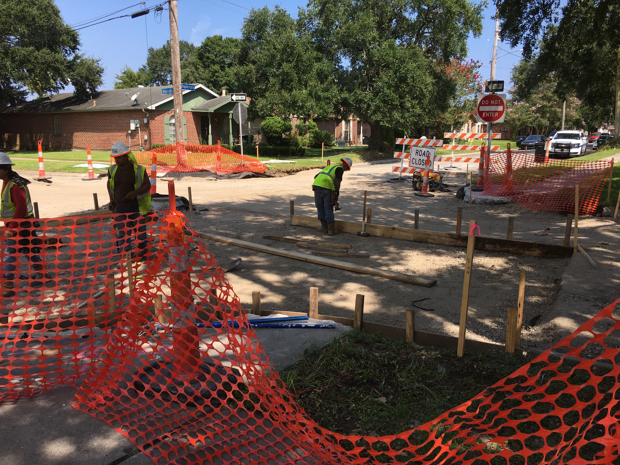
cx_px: 310
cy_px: 232
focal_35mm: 29
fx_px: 519
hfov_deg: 61.7
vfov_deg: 48.2
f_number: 2.2
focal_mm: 4.15
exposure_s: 1/827
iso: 25
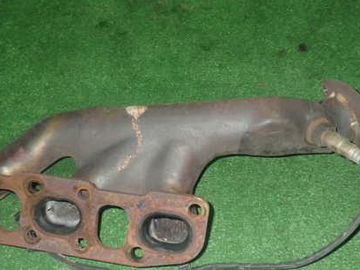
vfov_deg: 30.8
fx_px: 488
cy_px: 139
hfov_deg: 40.5
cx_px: 170
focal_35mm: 47
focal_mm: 5.79
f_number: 7.1
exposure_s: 1/30
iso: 800
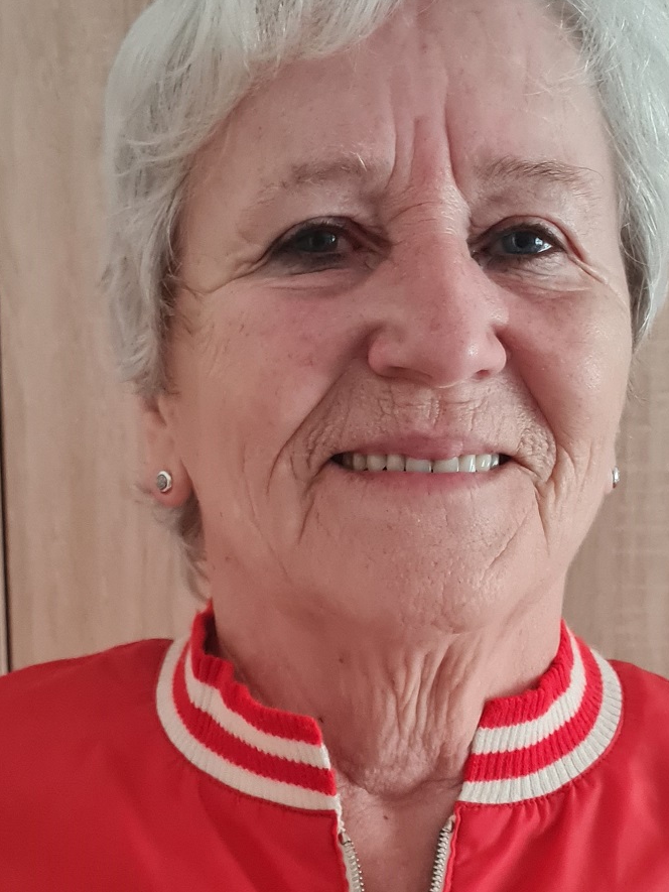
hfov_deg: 30.9
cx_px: 359
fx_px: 1211
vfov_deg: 39.8
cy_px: 609
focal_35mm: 47
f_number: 1.8
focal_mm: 5.4
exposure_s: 1/50
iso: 640
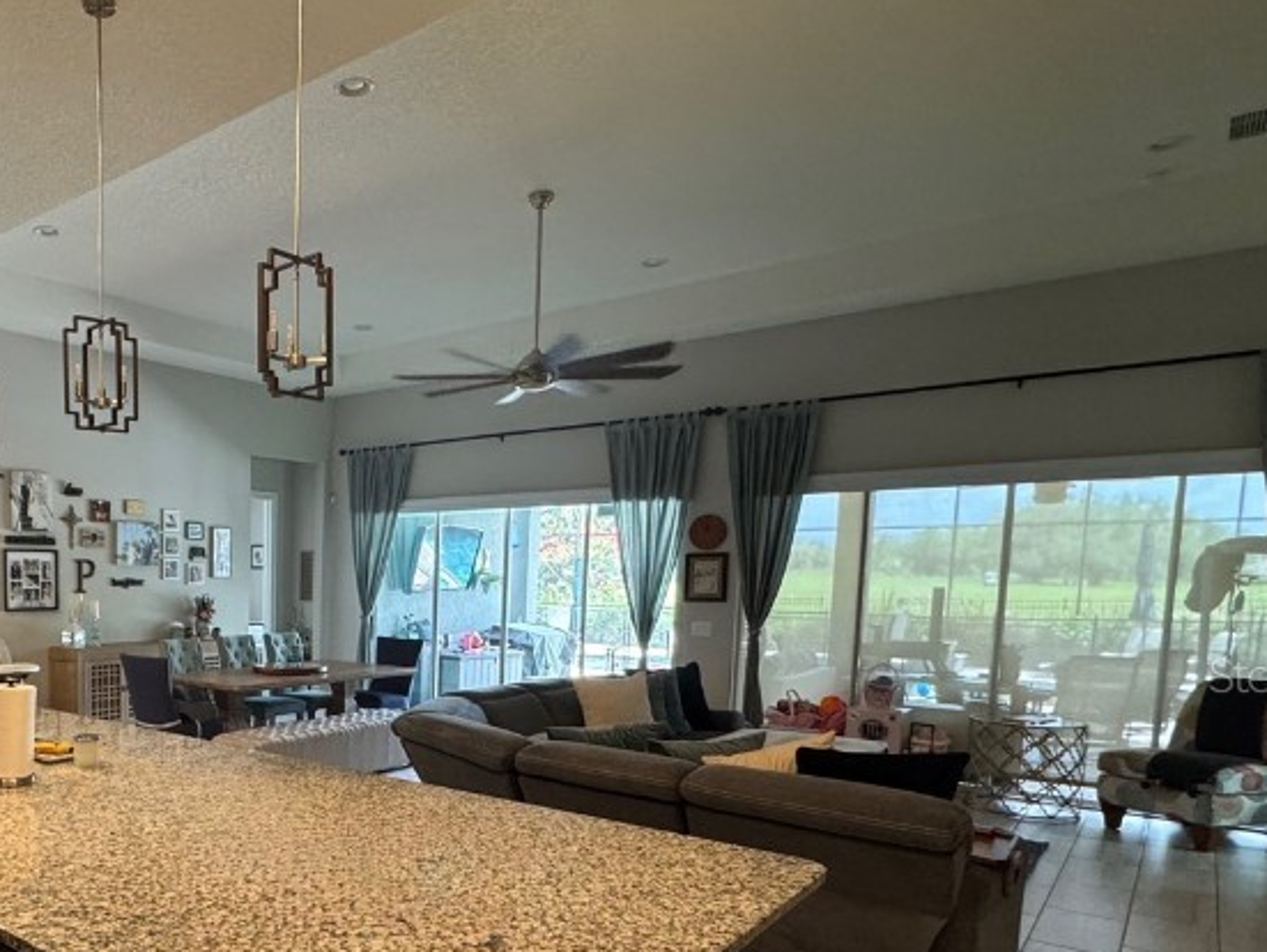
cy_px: 674
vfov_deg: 51.6
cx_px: 248
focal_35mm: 26
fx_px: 952
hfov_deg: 61.5
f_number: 2.2
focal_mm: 2.22
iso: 400
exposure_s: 1/60
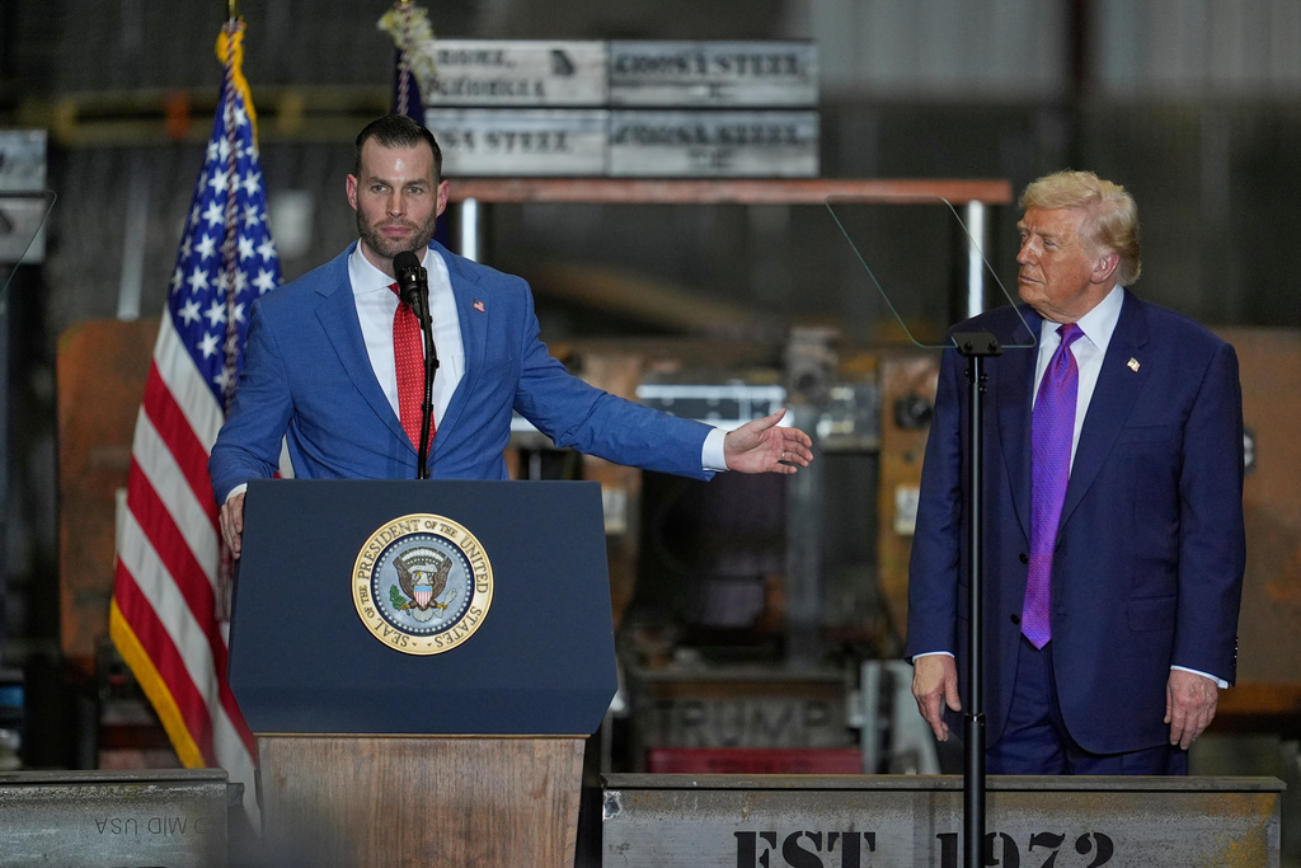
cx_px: 650
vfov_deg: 3.4
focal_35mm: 400
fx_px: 14457
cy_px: 434
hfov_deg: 5.2
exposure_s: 1/1600
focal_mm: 400
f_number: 2.8
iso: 2500
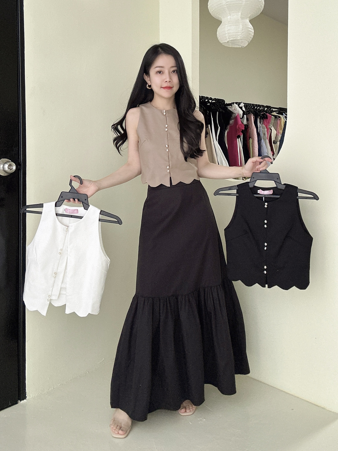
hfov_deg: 58.9
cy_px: 226
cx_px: 169
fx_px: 299
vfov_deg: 73.9
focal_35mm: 23
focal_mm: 2.69
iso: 100
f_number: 1.9
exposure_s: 1/60
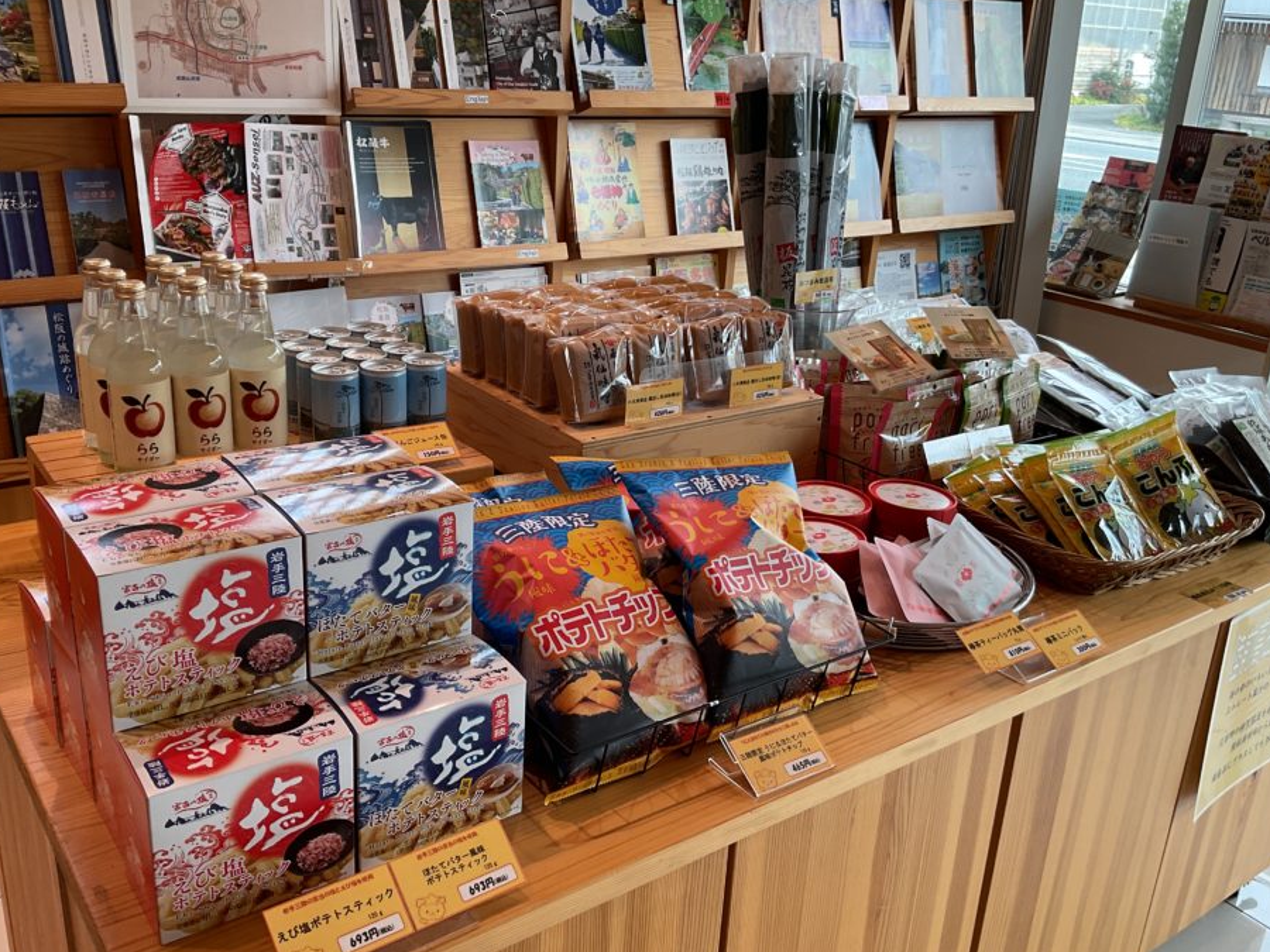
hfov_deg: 55.4
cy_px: 470
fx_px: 1211
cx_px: 635
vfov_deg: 42.9
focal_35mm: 33
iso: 25
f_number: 1.8
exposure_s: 1/120
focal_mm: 3
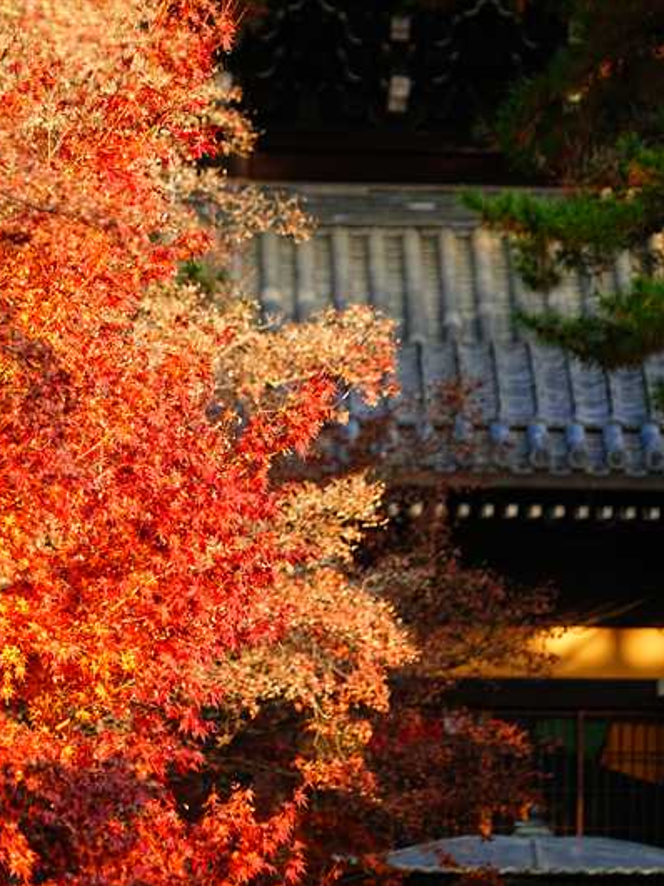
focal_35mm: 271
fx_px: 6934
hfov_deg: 5.5
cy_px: 443
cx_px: 162
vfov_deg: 7.3
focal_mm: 187
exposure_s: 1/200
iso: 320
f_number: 6.3
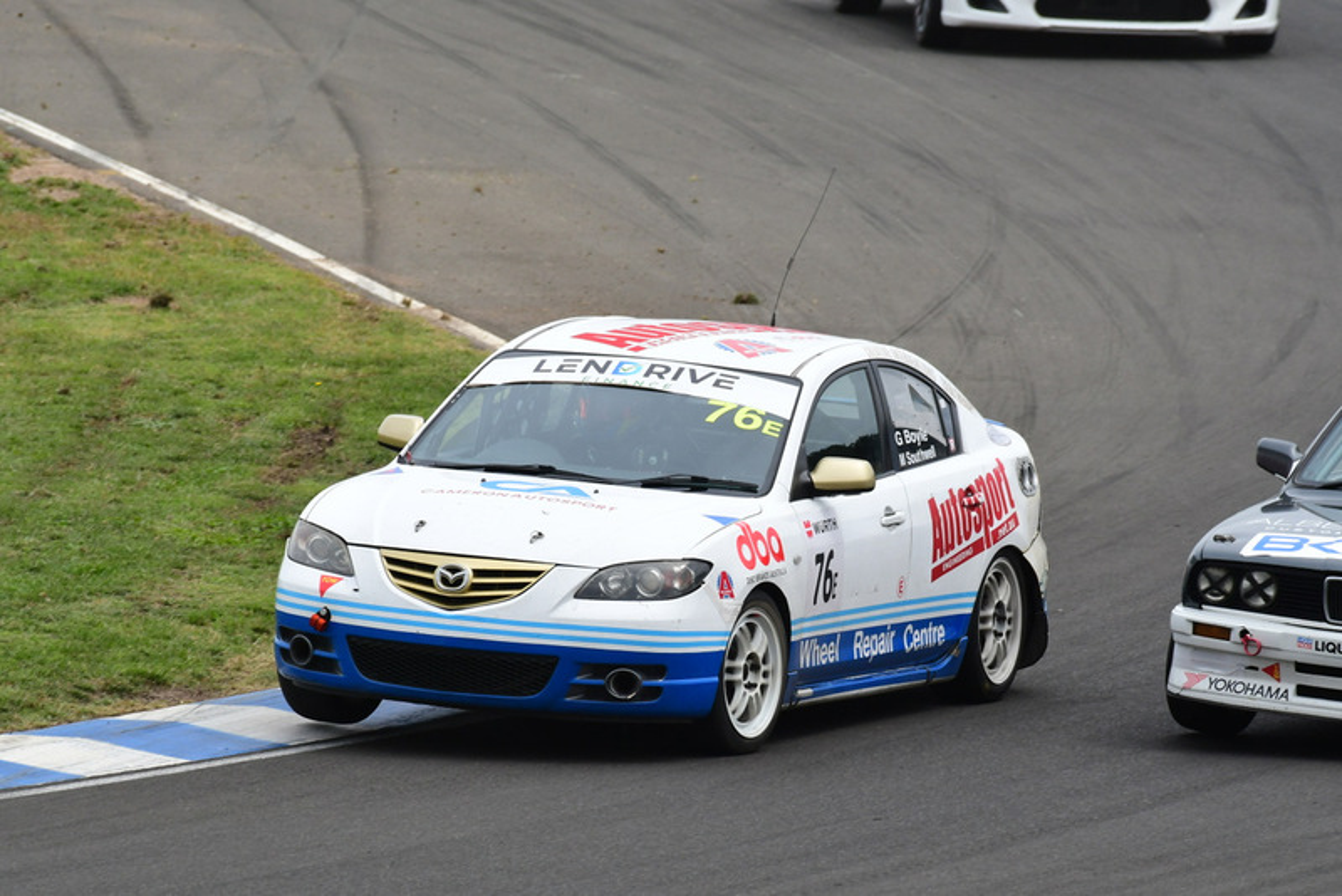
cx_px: 671
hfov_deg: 2.7
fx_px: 27967
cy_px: 448
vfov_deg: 1.8
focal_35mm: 750
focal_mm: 500
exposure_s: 1/640
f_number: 11
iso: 640
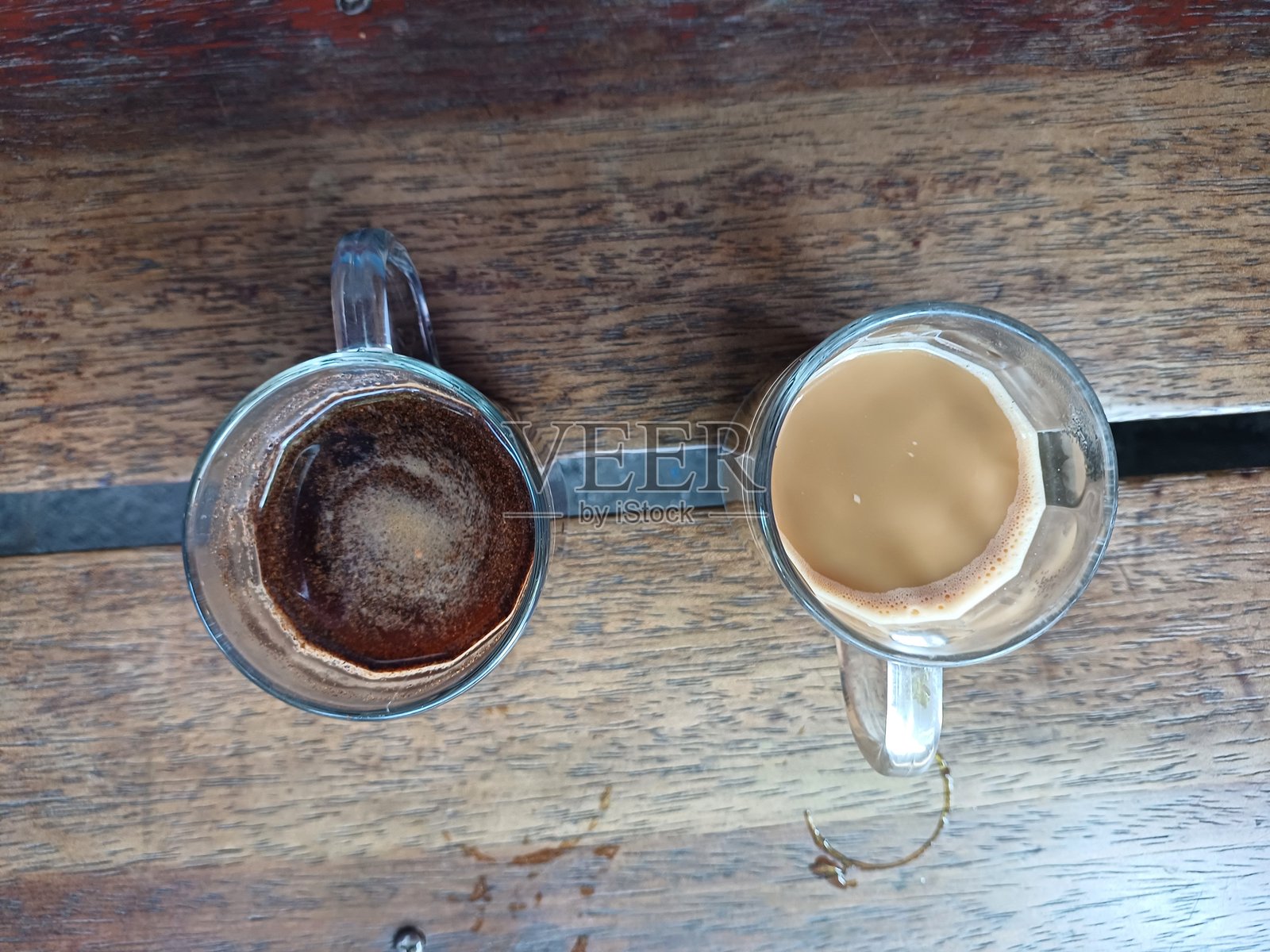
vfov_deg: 58.9
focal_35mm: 23
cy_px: 476
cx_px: 635
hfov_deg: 73.9
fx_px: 844
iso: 200
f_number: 1.8
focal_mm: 5.06
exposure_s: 1/33
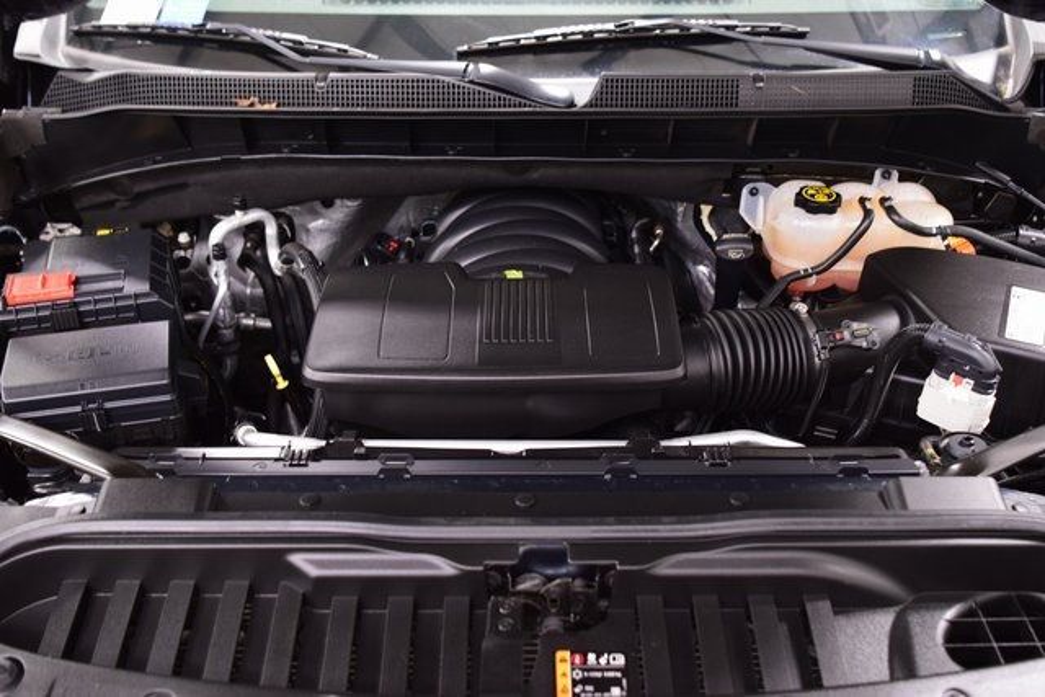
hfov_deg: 53.1
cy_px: 348
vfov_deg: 36.9
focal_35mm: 36
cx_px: 522
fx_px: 1045
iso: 1600
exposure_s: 1/30
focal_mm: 24
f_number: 2.8
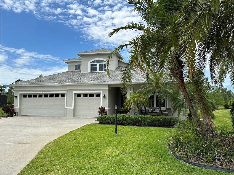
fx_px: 162
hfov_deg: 71.6
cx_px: 117
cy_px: 88
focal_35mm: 24
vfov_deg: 56.8
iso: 80
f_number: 1.78
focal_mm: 6.86
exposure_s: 1/5000
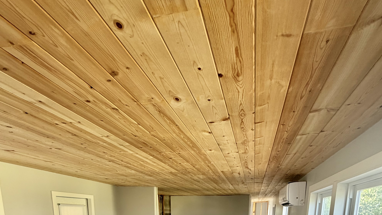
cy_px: 255
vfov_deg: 38.7
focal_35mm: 22
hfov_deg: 81.1
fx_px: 223
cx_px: 200
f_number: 2.2
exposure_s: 1/121
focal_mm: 2.22
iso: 125
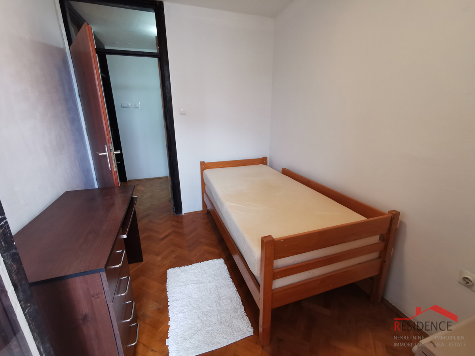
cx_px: 238
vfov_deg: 78.1
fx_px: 220
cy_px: 178
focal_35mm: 16
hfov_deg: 94.5
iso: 200
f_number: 2.2
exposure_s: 1/30
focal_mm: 2.35
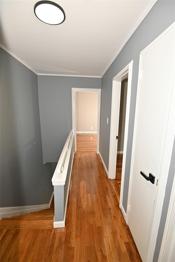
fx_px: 117
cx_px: 88
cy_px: 131
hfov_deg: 73.8
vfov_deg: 96.7
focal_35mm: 16
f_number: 6.3
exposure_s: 1/60
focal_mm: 16
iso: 250
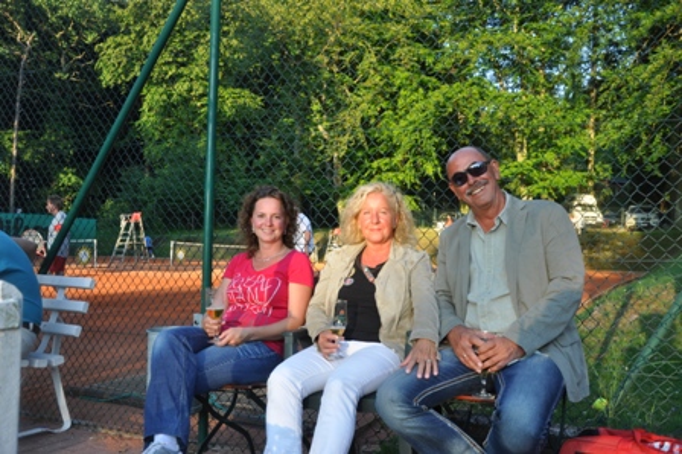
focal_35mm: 36
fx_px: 681
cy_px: 227
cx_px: 341
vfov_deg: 36.8
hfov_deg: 53.2
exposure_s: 1/125
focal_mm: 24
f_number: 5.6
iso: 200
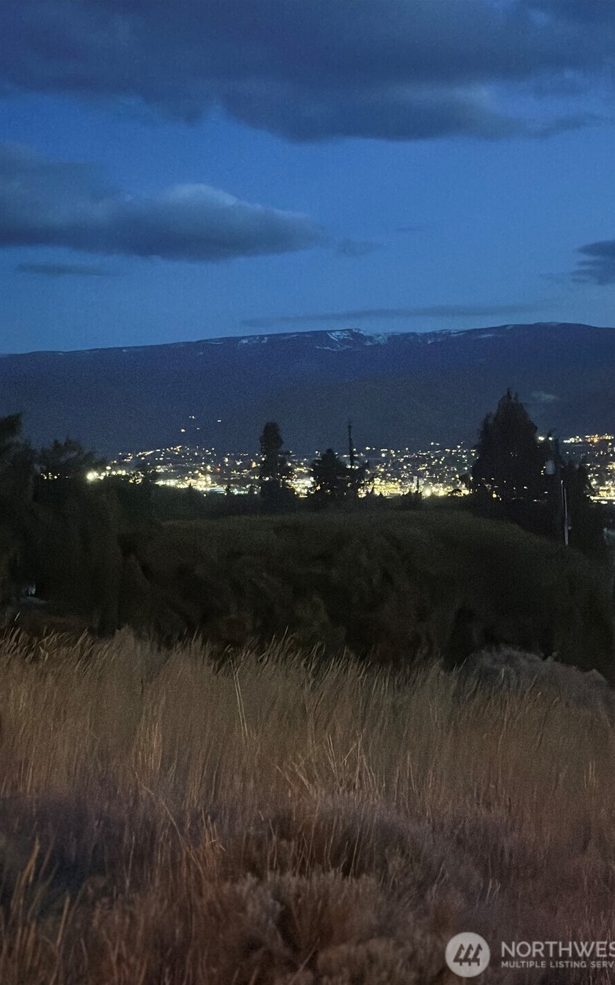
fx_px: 1368
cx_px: 285
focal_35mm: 51
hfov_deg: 25.3
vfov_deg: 39.6
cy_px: 493
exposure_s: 1/15
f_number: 1.78
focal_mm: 6.86
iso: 4000
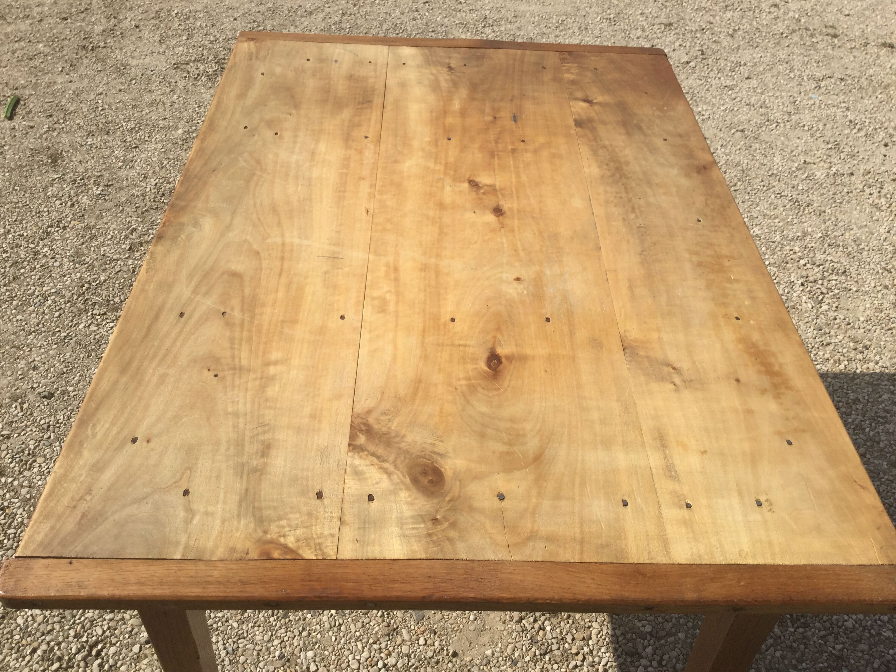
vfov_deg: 45.4
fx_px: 802
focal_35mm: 31
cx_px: 448
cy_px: 336
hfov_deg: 58.4
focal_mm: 3.3
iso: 25
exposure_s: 1/2037
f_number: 2.4
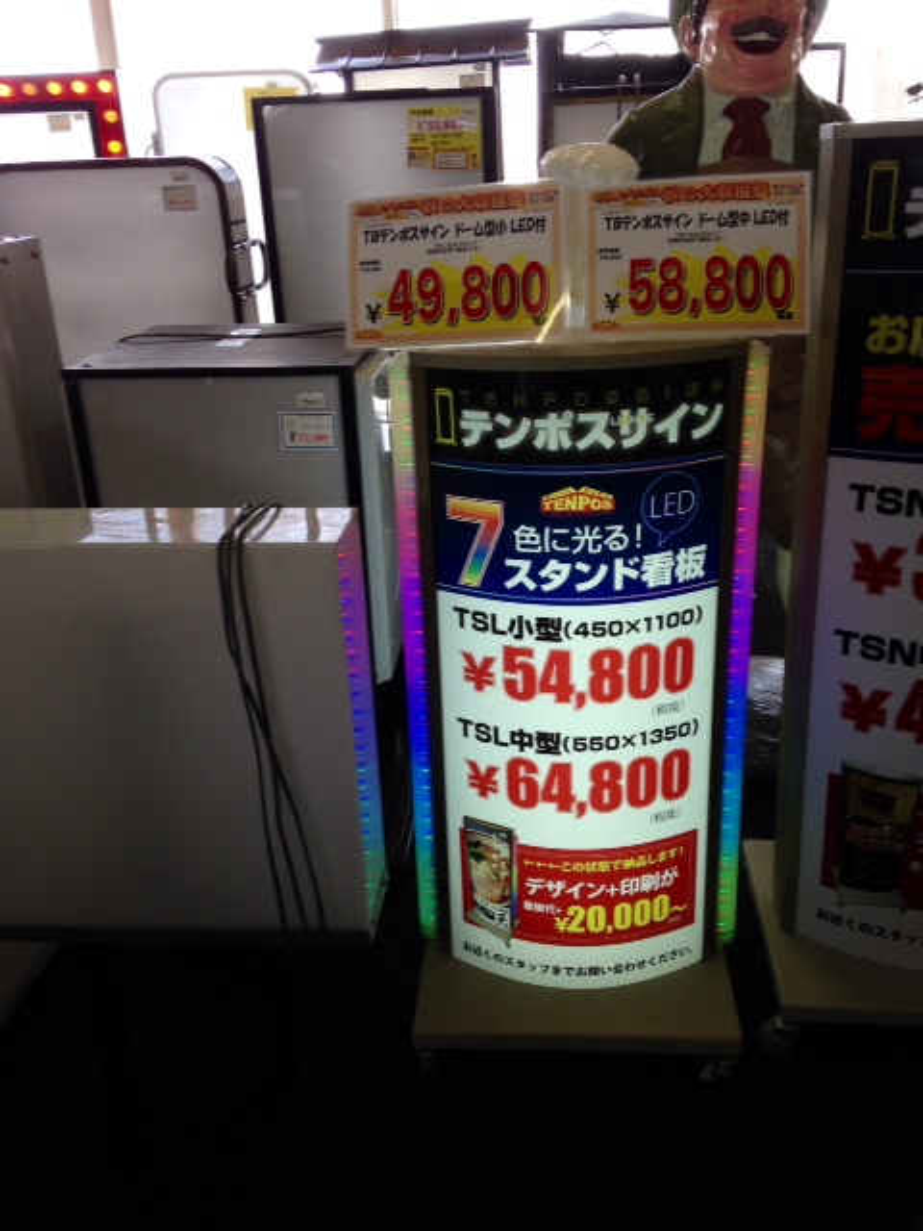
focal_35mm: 33
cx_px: 462
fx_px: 1173
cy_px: 616
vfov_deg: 55.4
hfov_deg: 42.9
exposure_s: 1/60
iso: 64
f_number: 2.4
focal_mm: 4.12
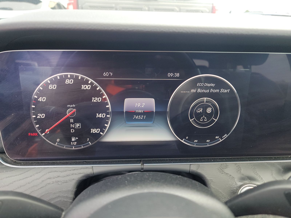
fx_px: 202
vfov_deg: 56.8
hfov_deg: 71.6
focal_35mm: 24
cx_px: 146
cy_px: 109
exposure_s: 1/59
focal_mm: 6.7
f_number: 1.8
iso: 144
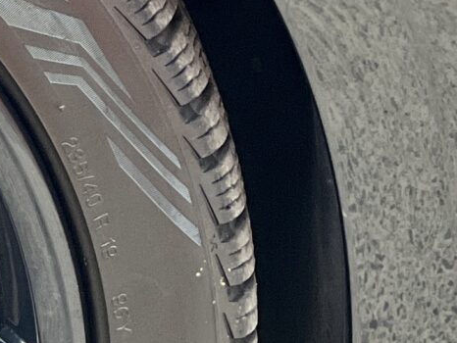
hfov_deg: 4.6
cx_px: -484
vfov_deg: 3.5
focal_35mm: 423
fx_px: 5587
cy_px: 243
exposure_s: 1/121
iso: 160
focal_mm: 9
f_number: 2.8
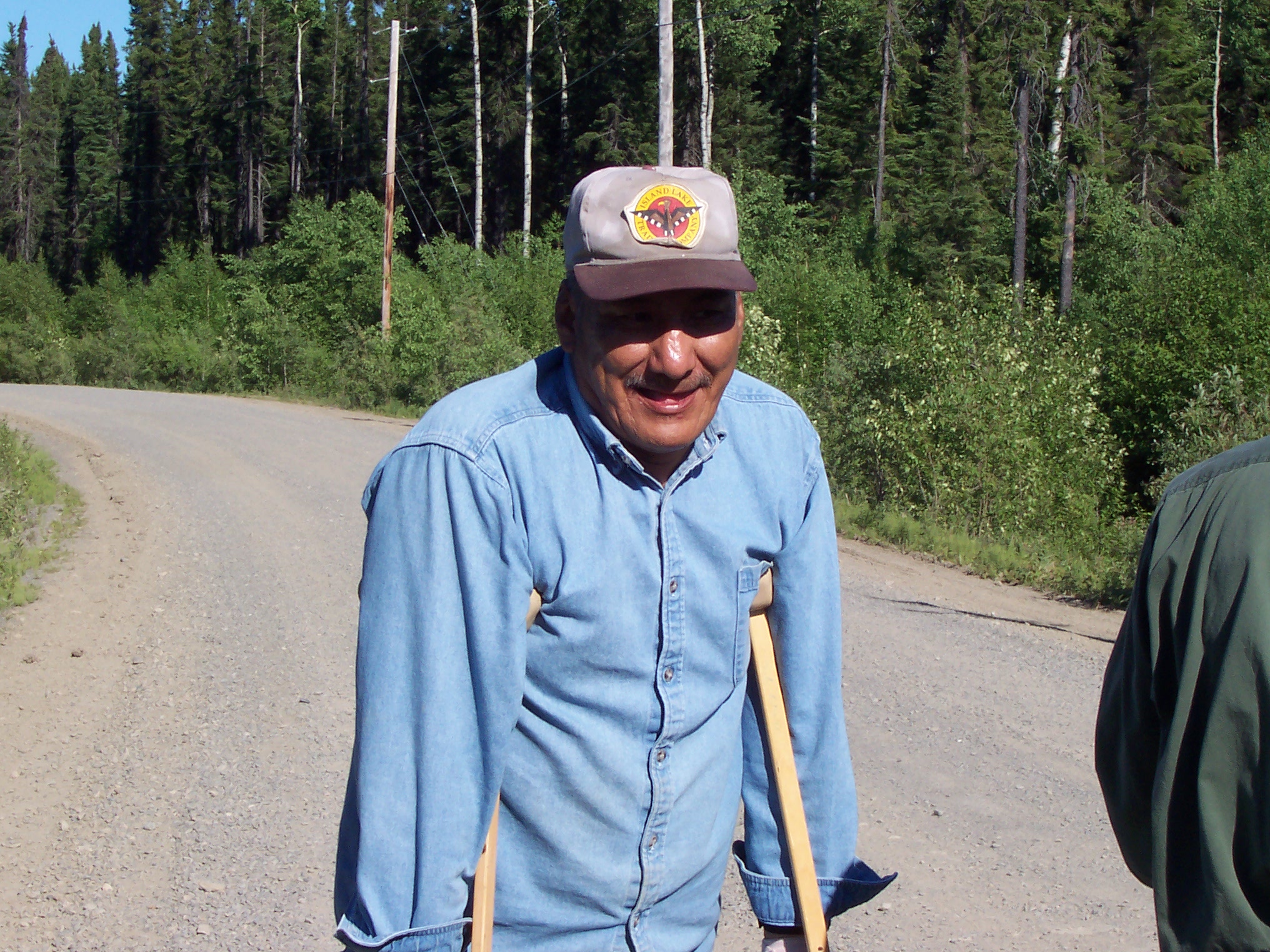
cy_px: 476
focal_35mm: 111
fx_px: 4072
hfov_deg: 17.7
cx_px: 635
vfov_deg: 13.3
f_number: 9.5
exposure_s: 1/250
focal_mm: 16.8
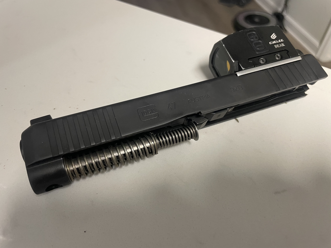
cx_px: 166
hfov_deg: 67.3
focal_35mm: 26
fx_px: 249
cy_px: 124
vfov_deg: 53.1
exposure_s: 1/60
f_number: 1.6
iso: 200
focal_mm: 4.2
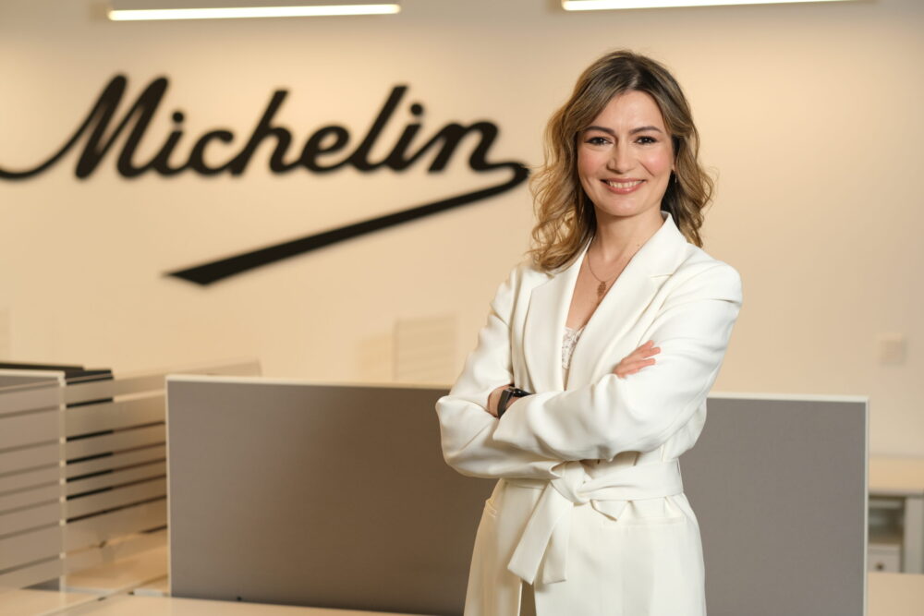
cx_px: 462
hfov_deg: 24.2
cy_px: 308
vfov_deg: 16.3
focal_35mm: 84
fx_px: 2156
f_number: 2.5
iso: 200
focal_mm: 56
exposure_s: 1/125
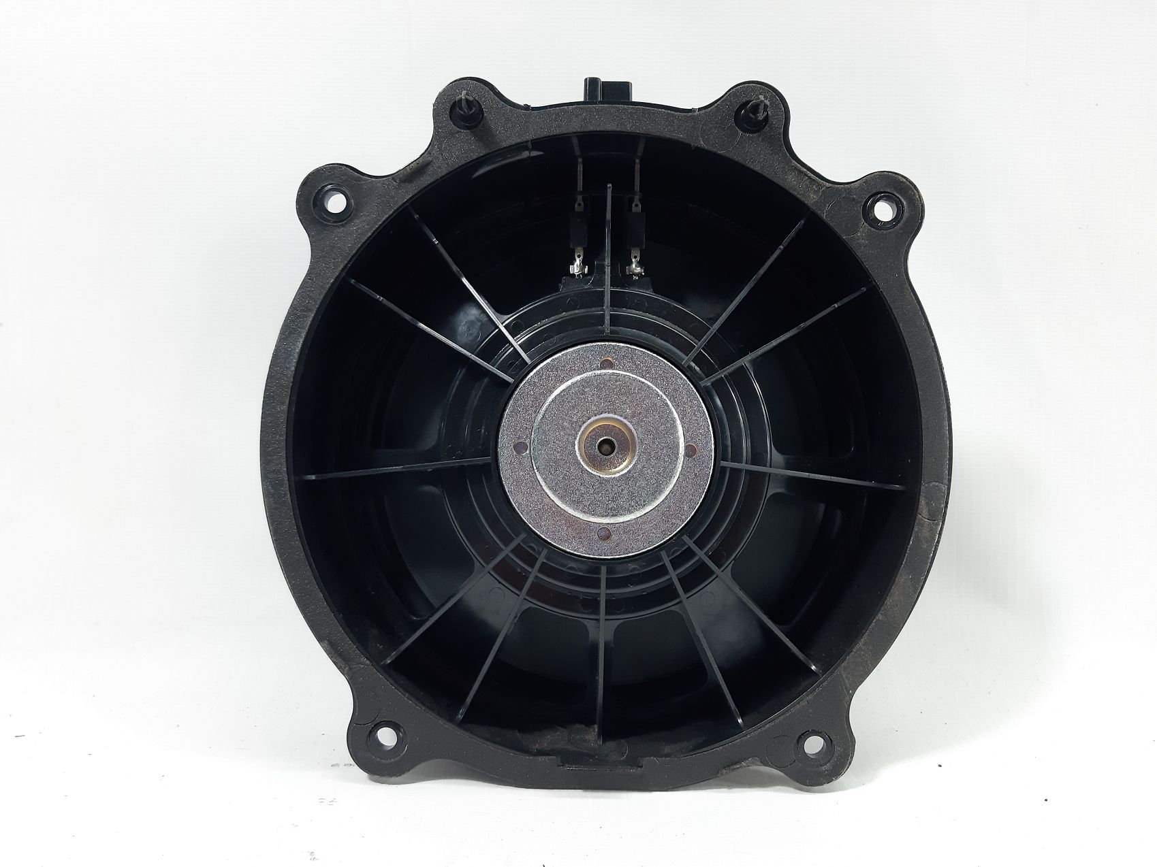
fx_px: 902
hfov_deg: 65.3
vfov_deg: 51.3
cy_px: 434
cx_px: 578
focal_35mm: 27
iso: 100
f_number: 1.7
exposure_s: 1/50
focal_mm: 3.93
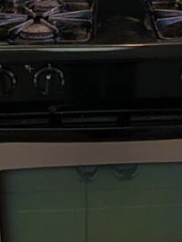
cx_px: 136
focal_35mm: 74
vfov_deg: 25.3
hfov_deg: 19.8
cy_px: 14
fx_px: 518
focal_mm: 1.95
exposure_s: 1/120
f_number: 2.2
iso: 117
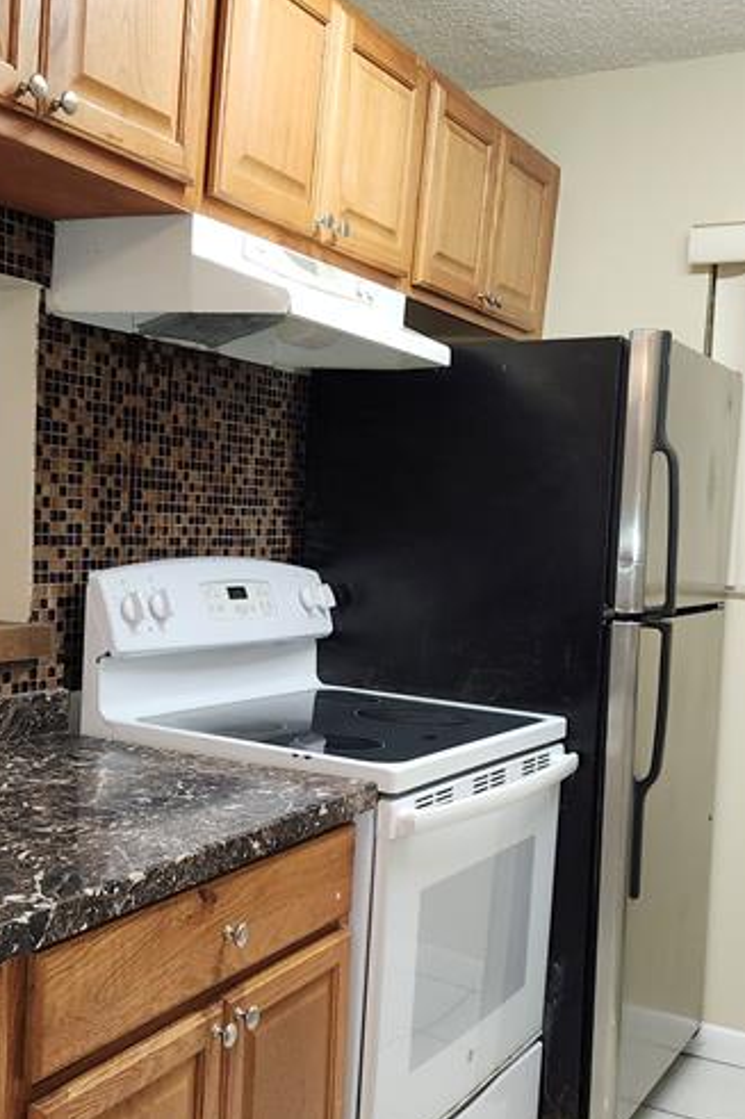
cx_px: 269
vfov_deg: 49.4
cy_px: 629
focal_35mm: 39
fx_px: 1211
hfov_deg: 34.0
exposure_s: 1/30
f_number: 1.8
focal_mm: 5.54
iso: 100
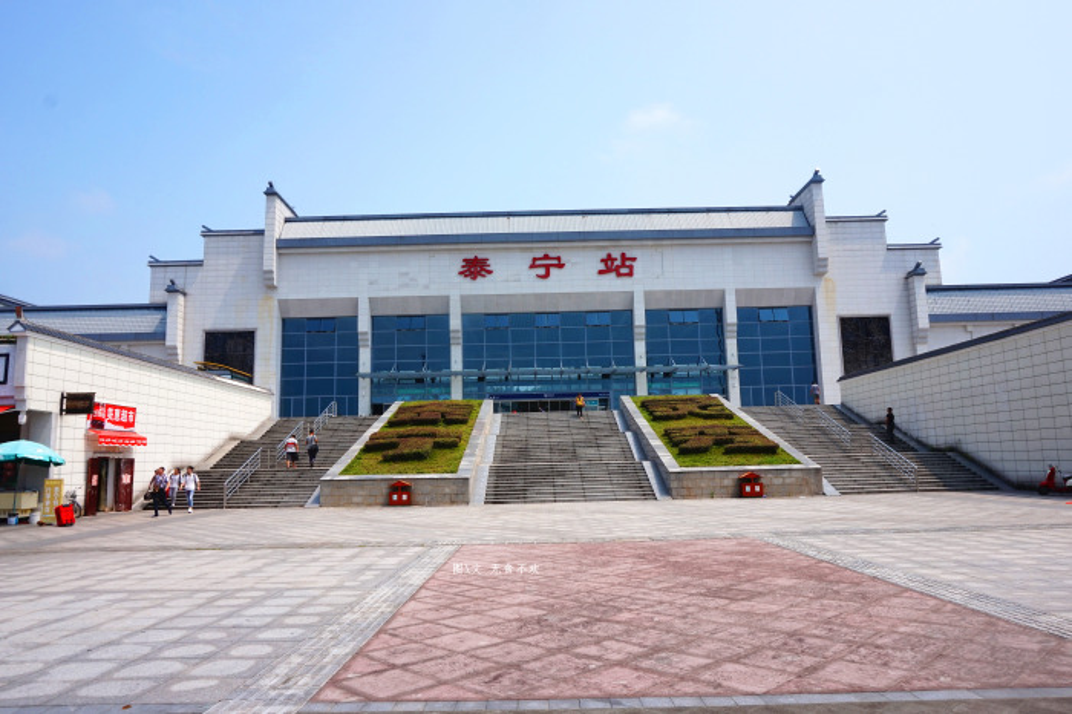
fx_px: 714
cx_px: 536
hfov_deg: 73.8
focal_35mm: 24
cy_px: 357
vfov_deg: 53.1
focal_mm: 16
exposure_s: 1/160
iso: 100
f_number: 14
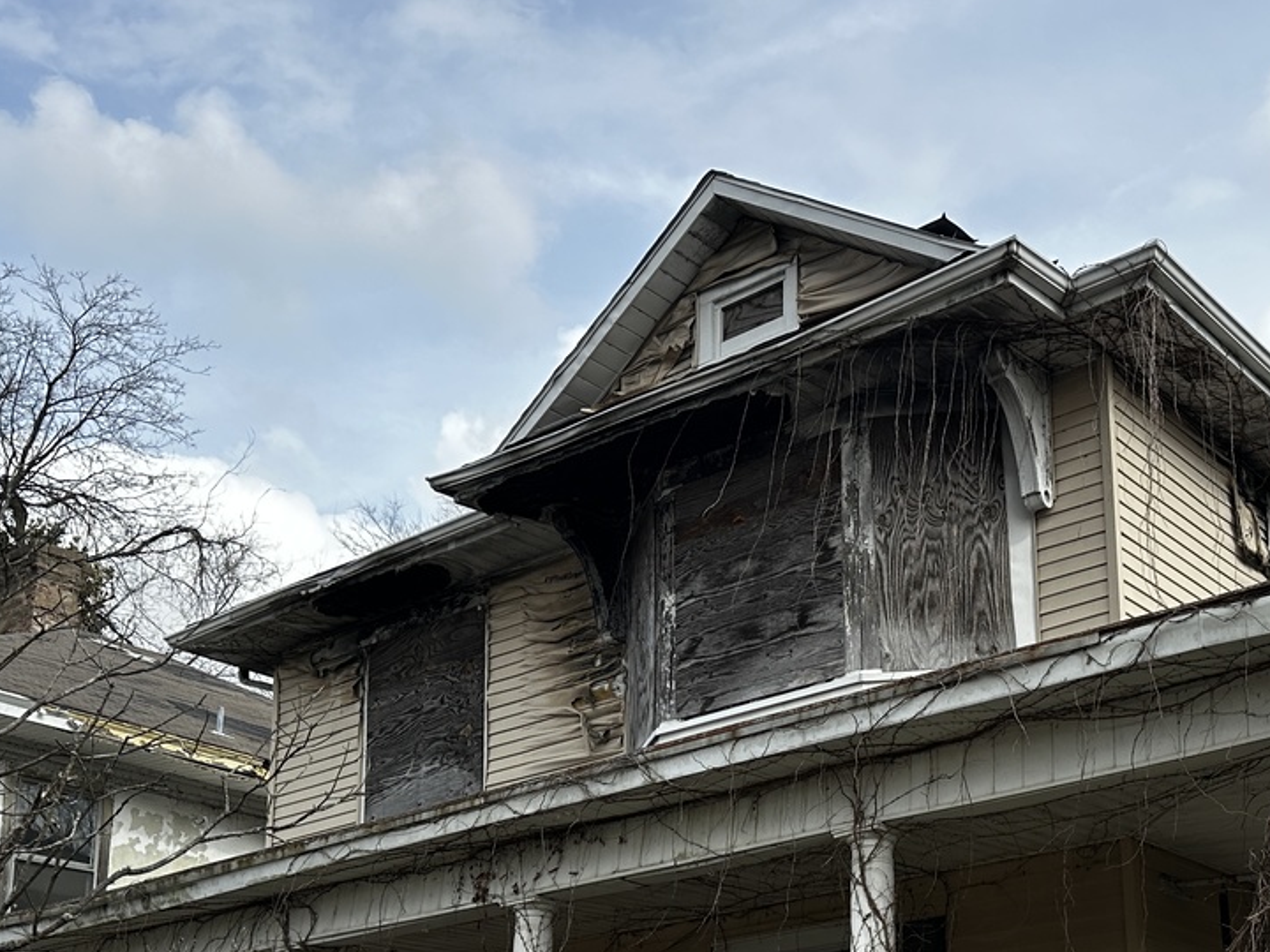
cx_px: 894
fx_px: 1761
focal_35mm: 48
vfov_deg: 29.0
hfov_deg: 39.0
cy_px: 866
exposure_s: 1/2252
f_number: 1.78
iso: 80
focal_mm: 6.86
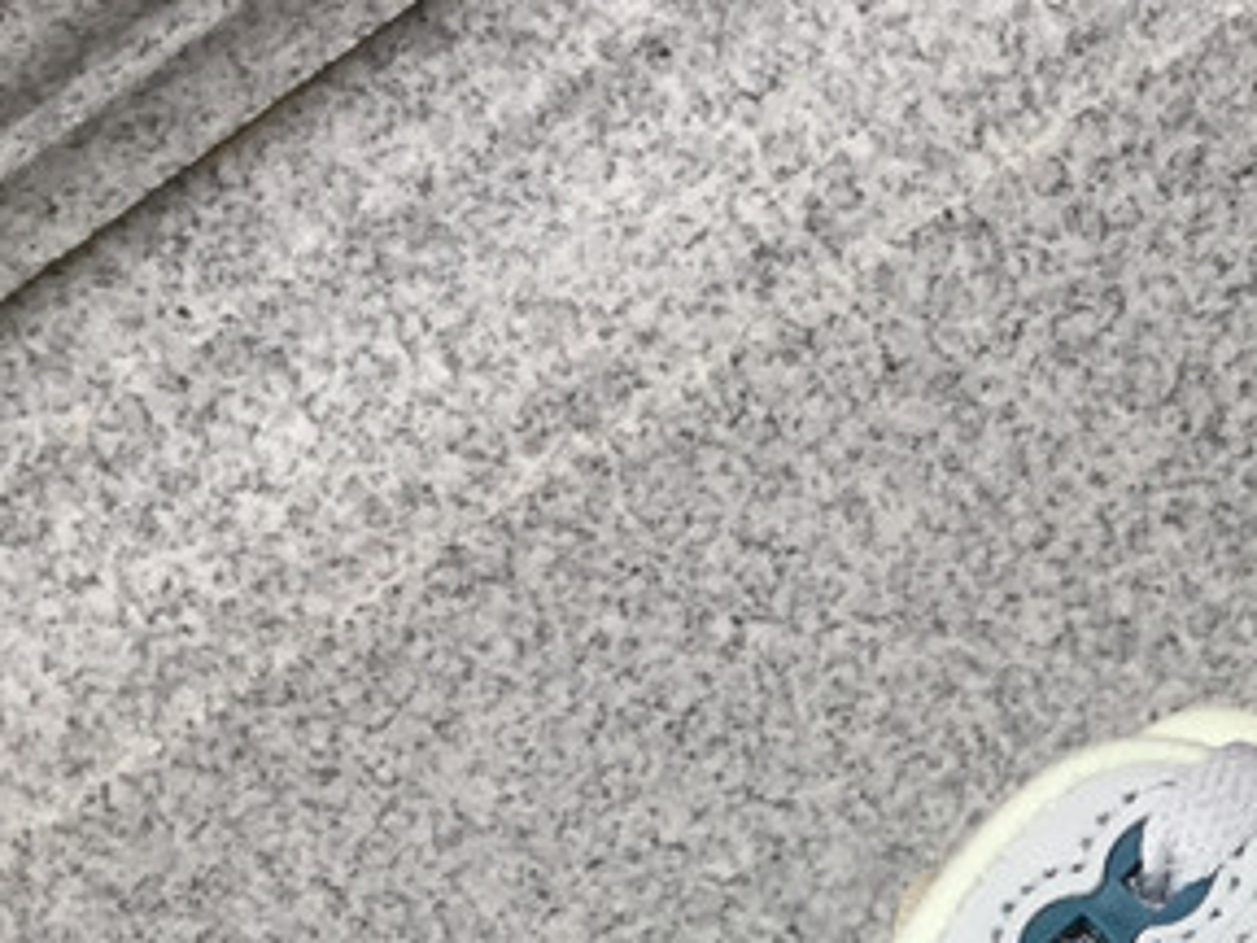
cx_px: 1488
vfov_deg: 14.5
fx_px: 3522
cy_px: 1299
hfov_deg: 19.1
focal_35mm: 97
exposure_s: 1/100
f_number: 2.4
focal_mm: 3.3
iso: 32
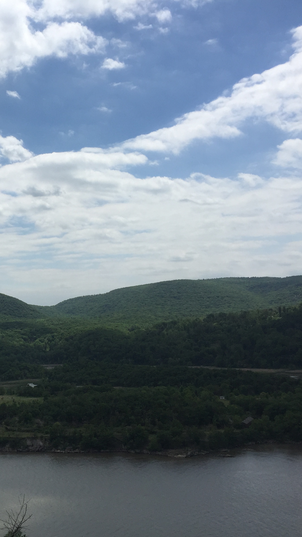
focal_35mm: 43
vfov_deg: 47.4
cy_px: 269
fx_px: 612
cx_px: 10
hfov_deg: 26.4
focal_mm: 4.15
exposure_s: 1/5650
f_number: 2.2
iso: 32
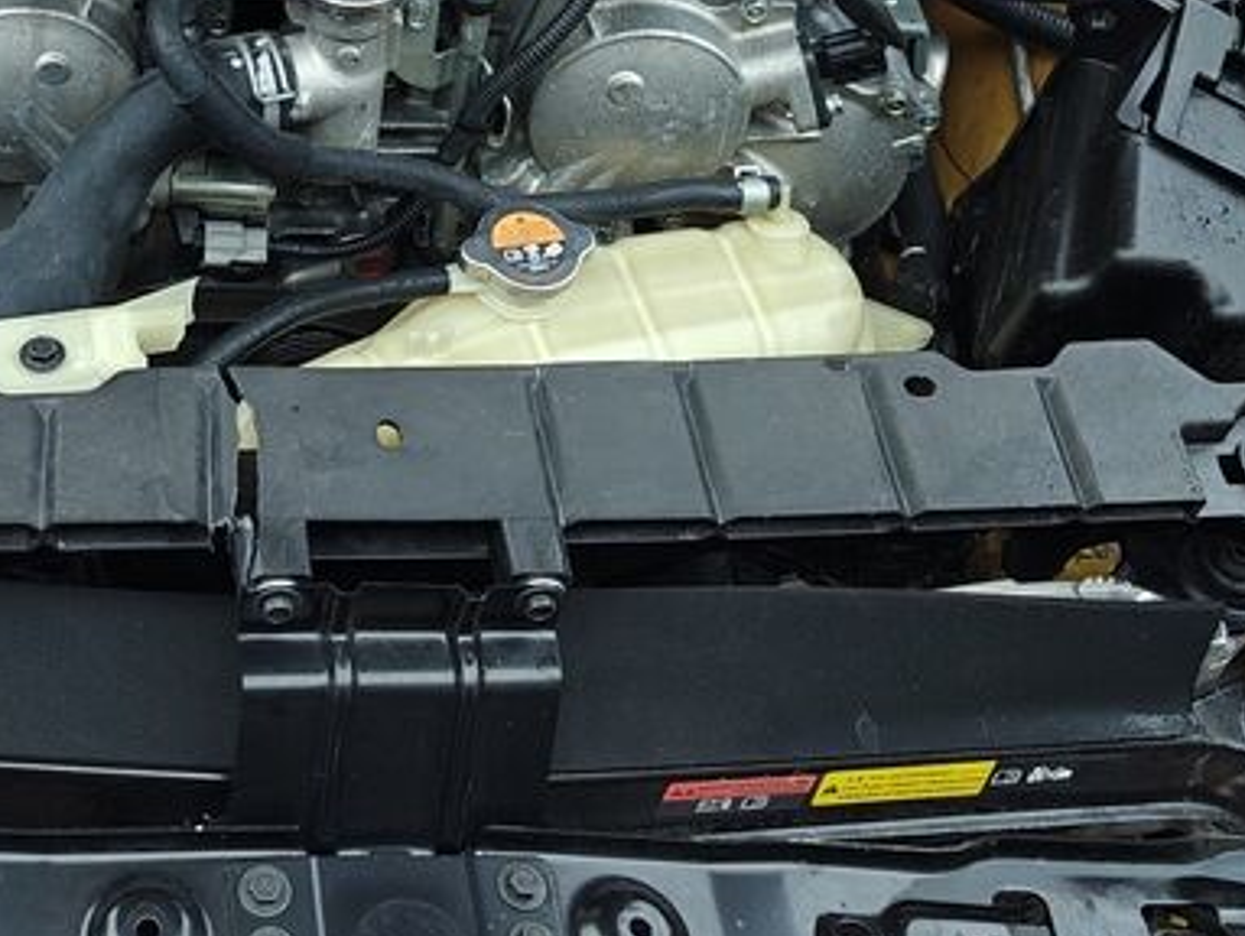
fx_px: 2592
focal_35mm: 72
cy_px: -26
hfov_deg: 26.5
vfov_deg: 19.8
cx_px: 247
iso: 100
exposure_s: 1/100
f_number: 1.69
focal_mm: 6.06
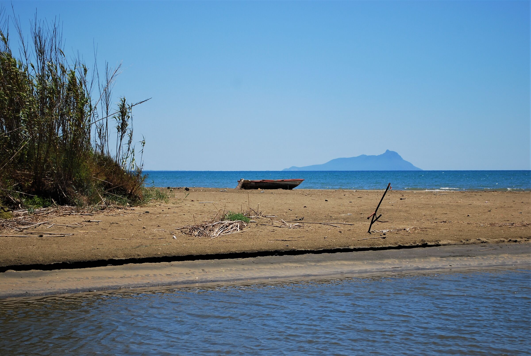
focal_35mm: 82
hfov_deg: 24.6
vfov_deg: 16.6
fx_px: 1218
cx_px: 266
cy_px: 178
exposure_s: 1/500
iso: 100
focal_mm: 55
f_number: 5.6
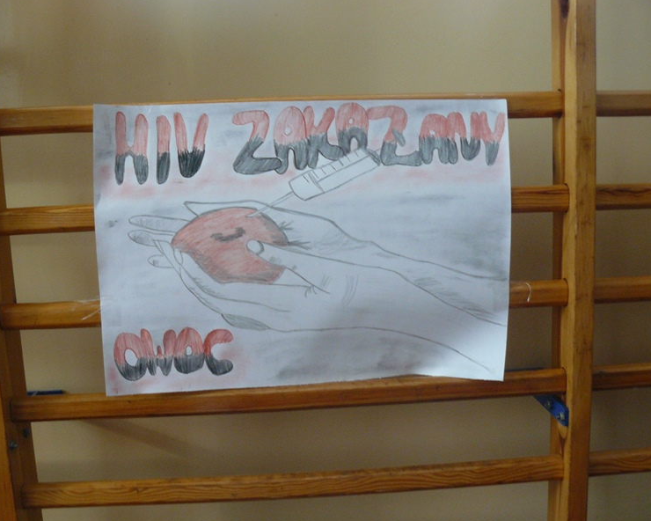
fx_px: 732
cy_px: 260
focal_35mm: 38
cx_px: 329
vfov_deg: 39.2
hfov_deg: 47.9
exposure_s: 1/30
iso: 250
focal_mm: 6
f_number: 2.8
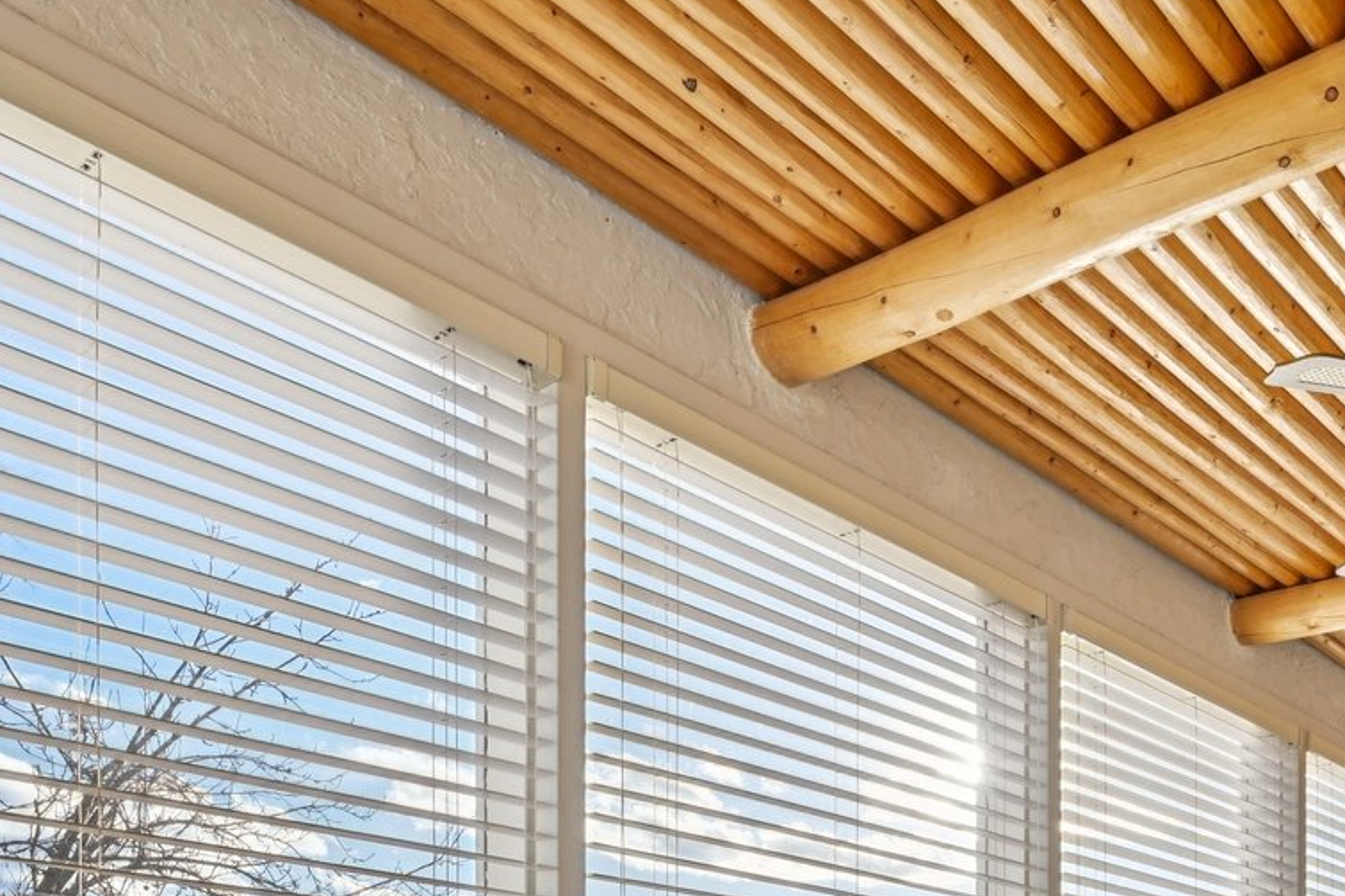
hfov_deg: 49.1
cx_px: 971
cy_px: 1104
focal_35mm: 38
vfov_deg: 29.5
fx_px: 1419
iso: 72
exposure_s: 1/15
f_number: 11
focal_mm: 14
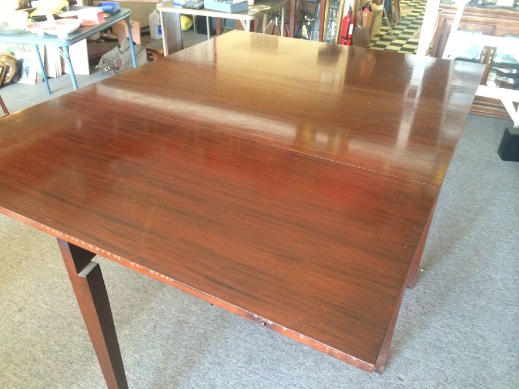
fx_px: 450
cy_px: 194
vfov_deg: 46.8
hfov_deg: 60.0
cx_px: 260
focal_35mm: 30
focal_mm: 4.12
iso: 320
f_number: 2.2
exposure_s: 1/15
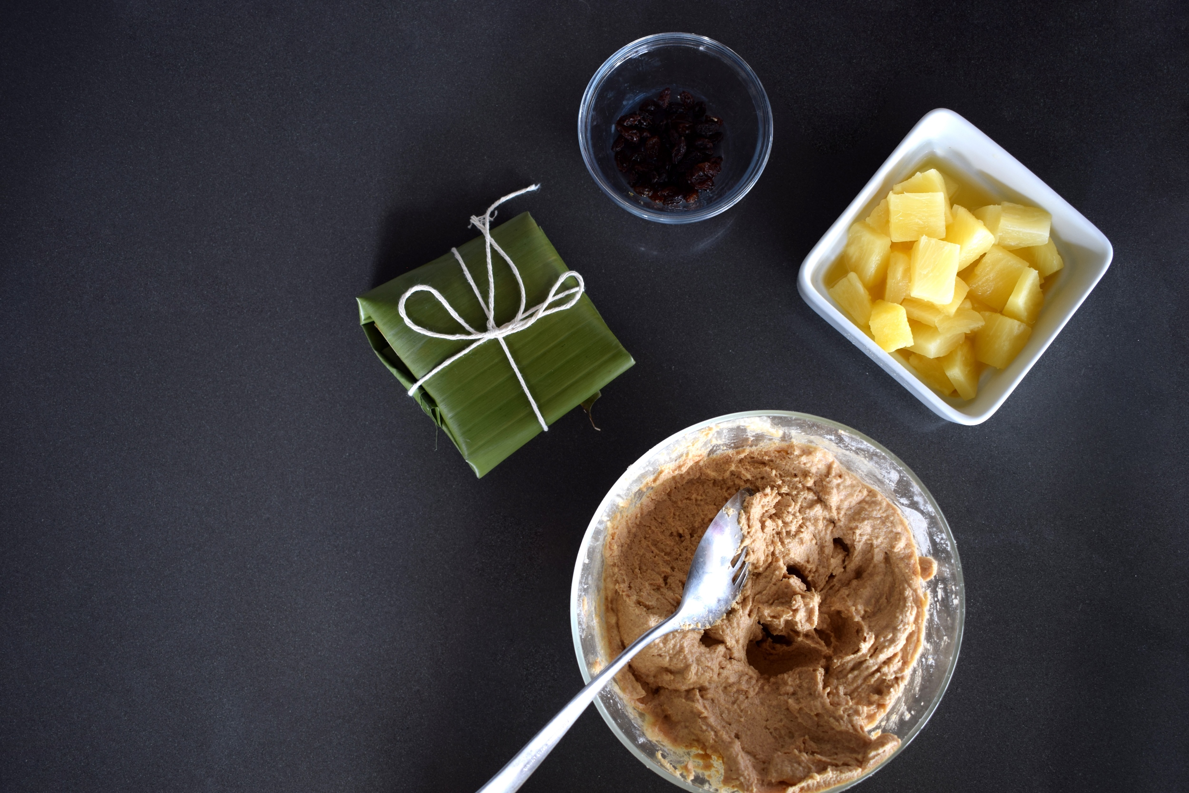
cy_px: 396
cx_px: 594
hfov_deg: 55.1
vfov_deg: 38.4
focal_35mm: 34
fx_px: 1139
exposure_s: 1/15
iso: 125
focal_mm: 23
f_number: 4
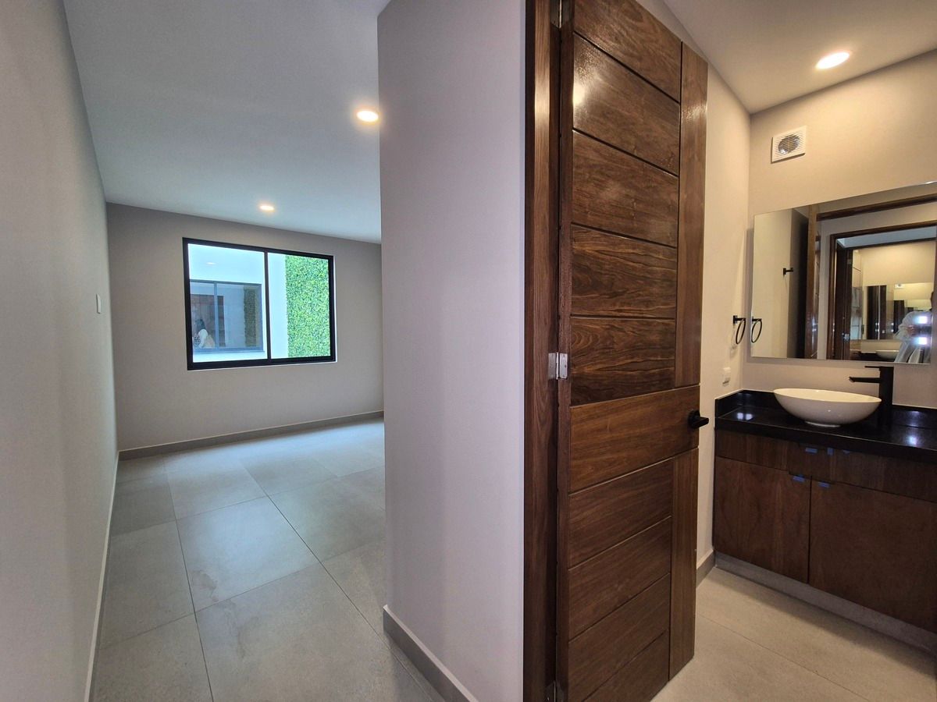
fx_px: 352
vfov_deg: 89.9
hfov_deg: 106.2
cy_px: 351
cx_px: 468
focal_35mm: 13
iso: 200
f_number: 2.2
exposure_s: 1/54
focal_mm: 2.2
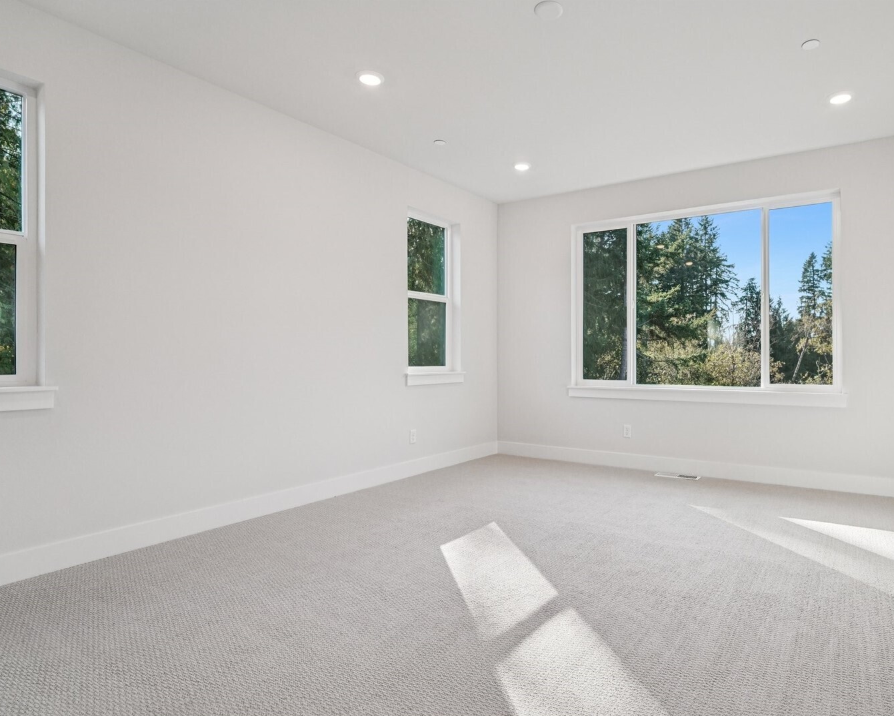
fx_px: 503
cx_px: 540
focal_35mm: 19
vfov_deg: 70.8
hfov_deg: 82.2
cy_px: 373
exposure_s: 1/200
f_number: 8
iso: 1600
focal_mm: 16
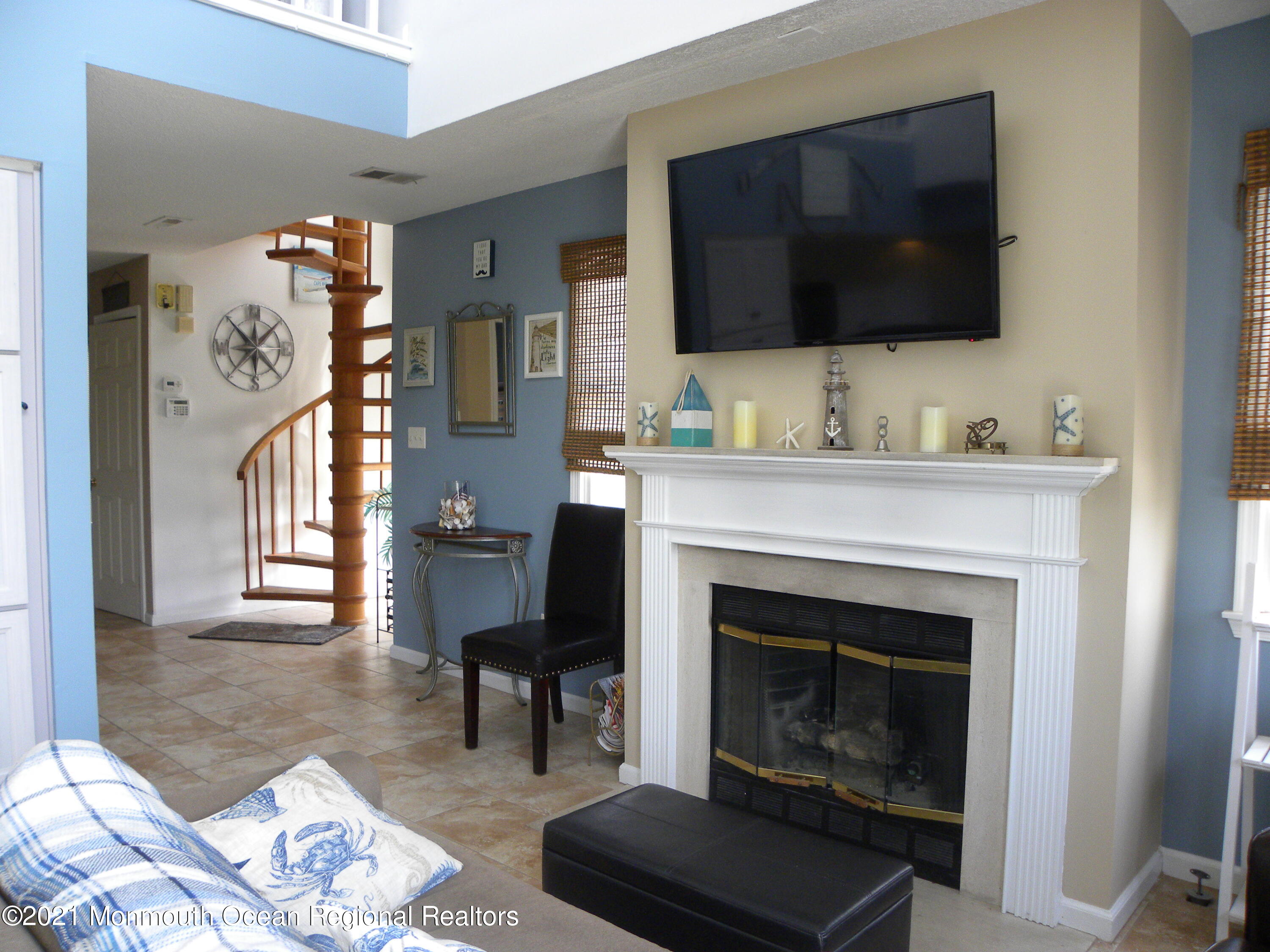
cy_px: 476
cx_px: 635
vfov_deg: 53.1
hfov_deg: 67.3
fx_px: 954
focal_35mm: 26
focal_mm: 4.6
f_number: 2.8
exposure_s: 1/61.2
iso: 186
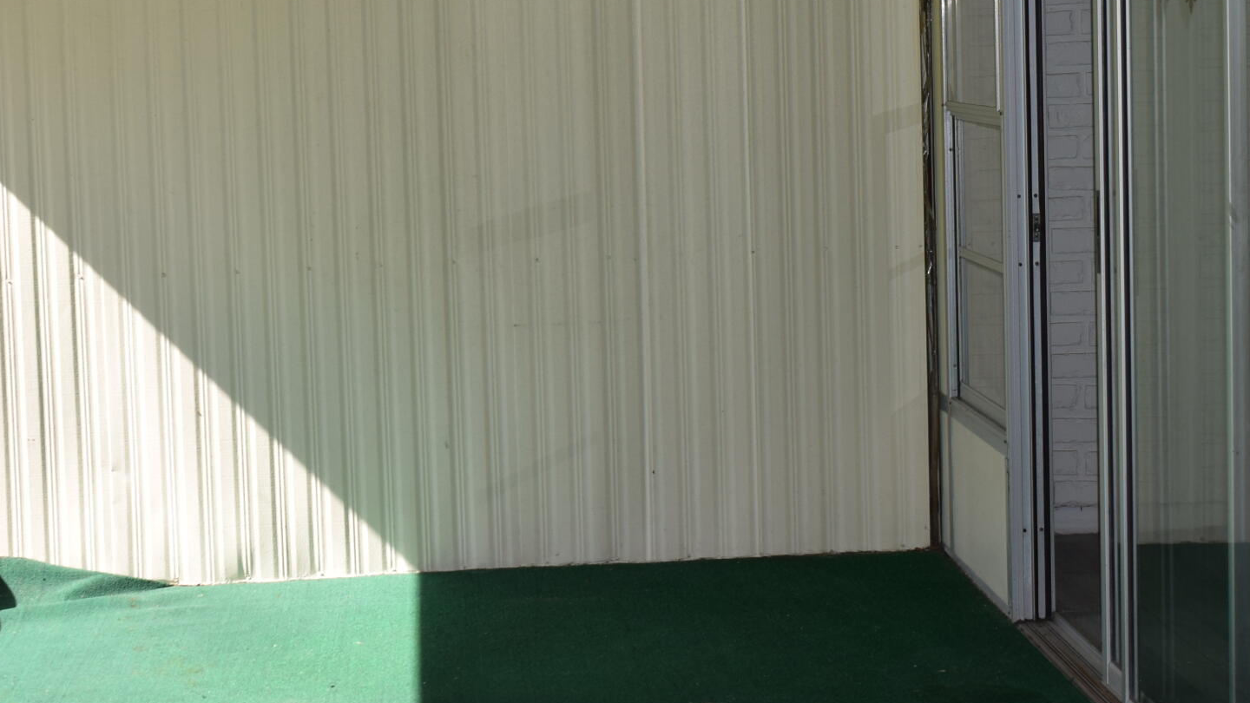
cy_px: 195
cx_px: 448
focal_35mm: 72
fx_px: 2386
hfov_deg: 29.2
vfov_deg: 16.7
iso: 110
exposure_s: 1/125
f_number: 5.6
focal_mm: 22
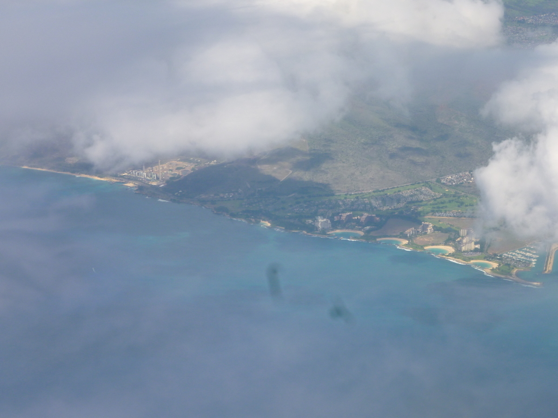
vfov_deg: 10.6
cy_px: 209
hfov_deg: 14.1
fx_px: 2257
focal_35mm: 140
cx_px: 279
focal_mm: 20
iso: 100
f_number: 6.5
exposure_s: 1/125
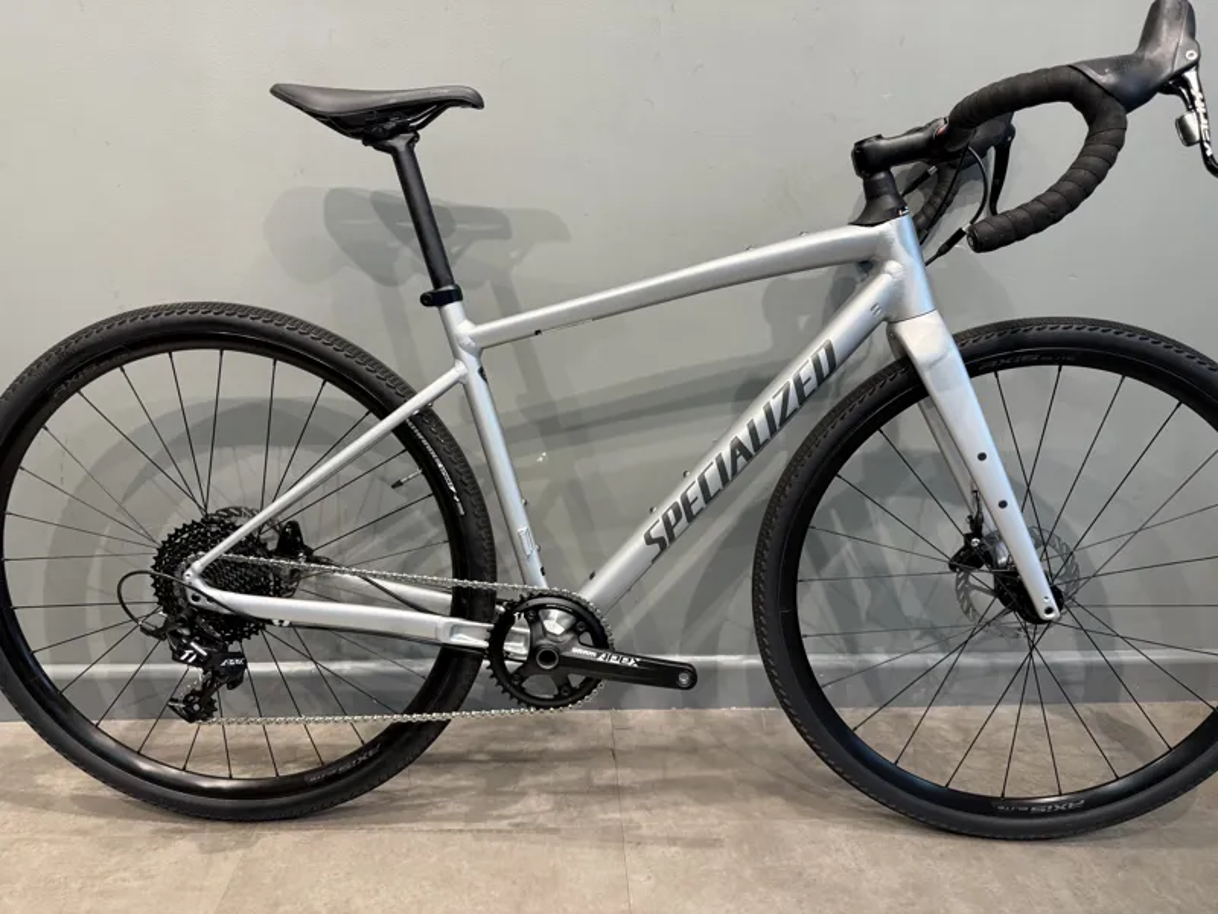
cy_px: 457
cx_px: 609
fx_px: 844
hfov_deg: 71.6
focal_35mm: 24
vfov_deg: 56.8
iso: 160
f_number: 1.78
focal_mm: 6.76
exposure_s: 1/100
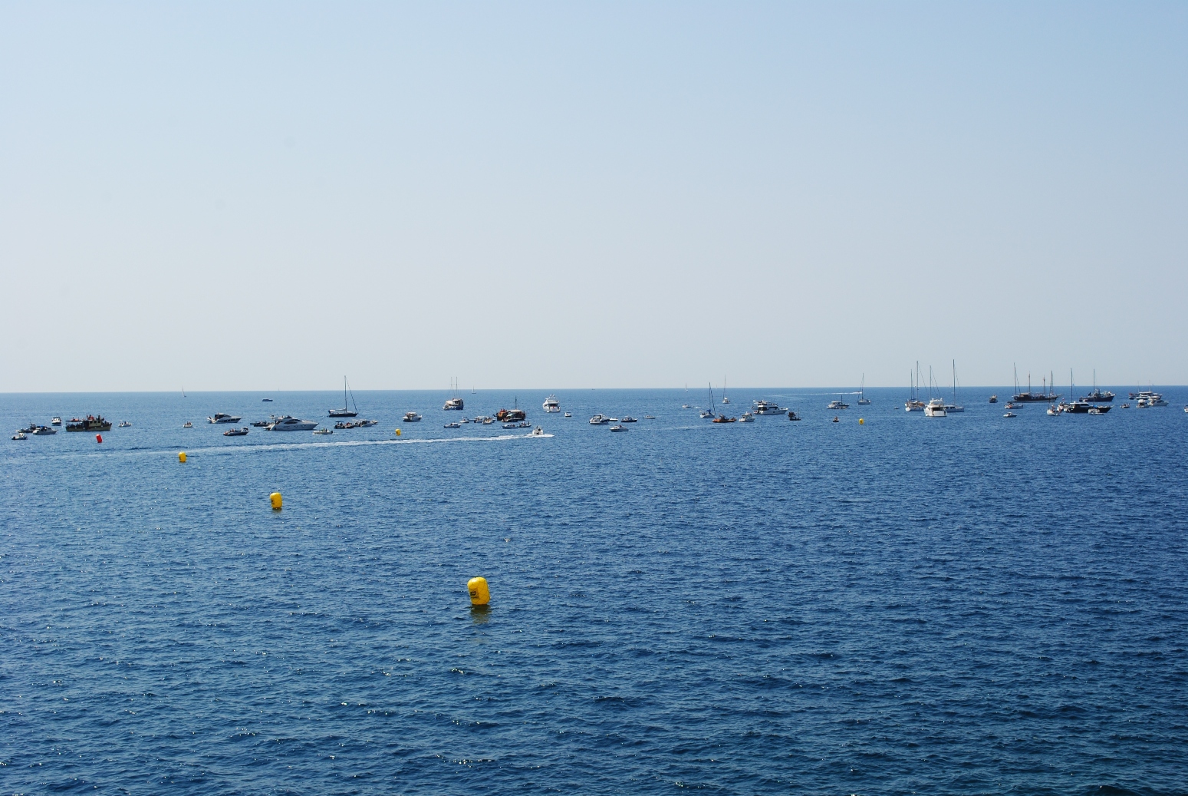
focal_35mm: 51
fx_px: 1685
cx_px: 594
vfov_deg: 26.6
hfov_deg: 38.8
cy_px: 398
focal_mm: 34
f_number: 10
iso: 100
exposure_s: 1/320
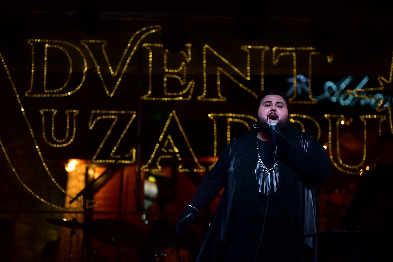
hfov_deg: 14.6
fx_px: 1529
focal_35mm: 140
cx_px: 196
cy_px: 131
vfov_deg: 9.8
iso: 1000
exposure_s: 1/200
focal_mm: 140
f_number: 2.8
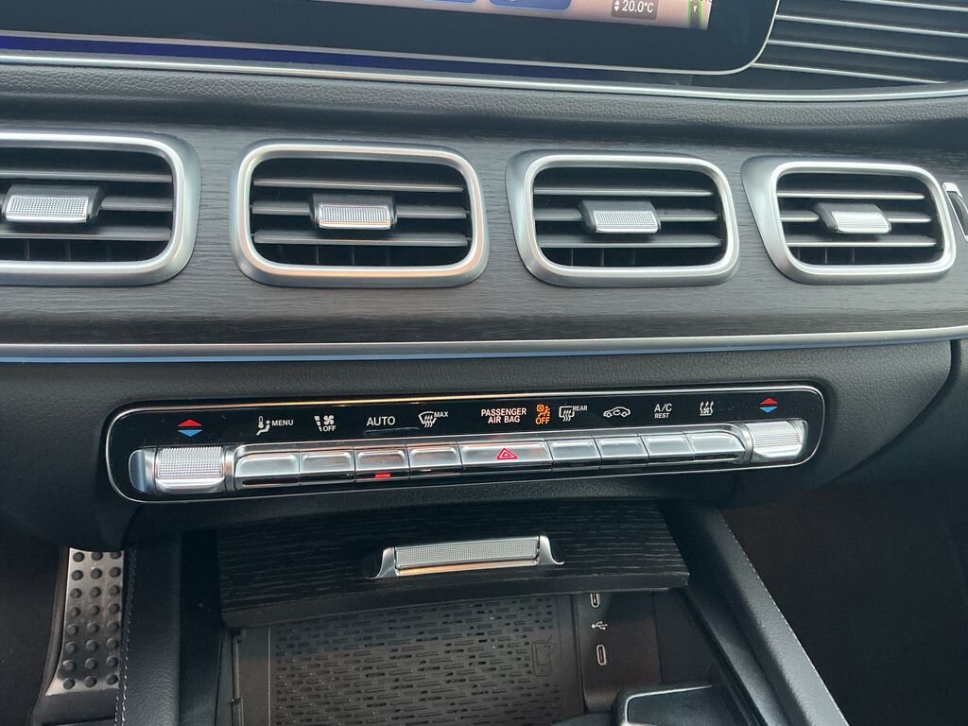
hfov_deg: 61.7
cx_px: 484
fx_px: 811
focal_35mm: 29
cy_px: 363
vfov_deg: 48.2
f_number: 1.8
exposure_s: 1/60
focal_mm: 3
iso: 160
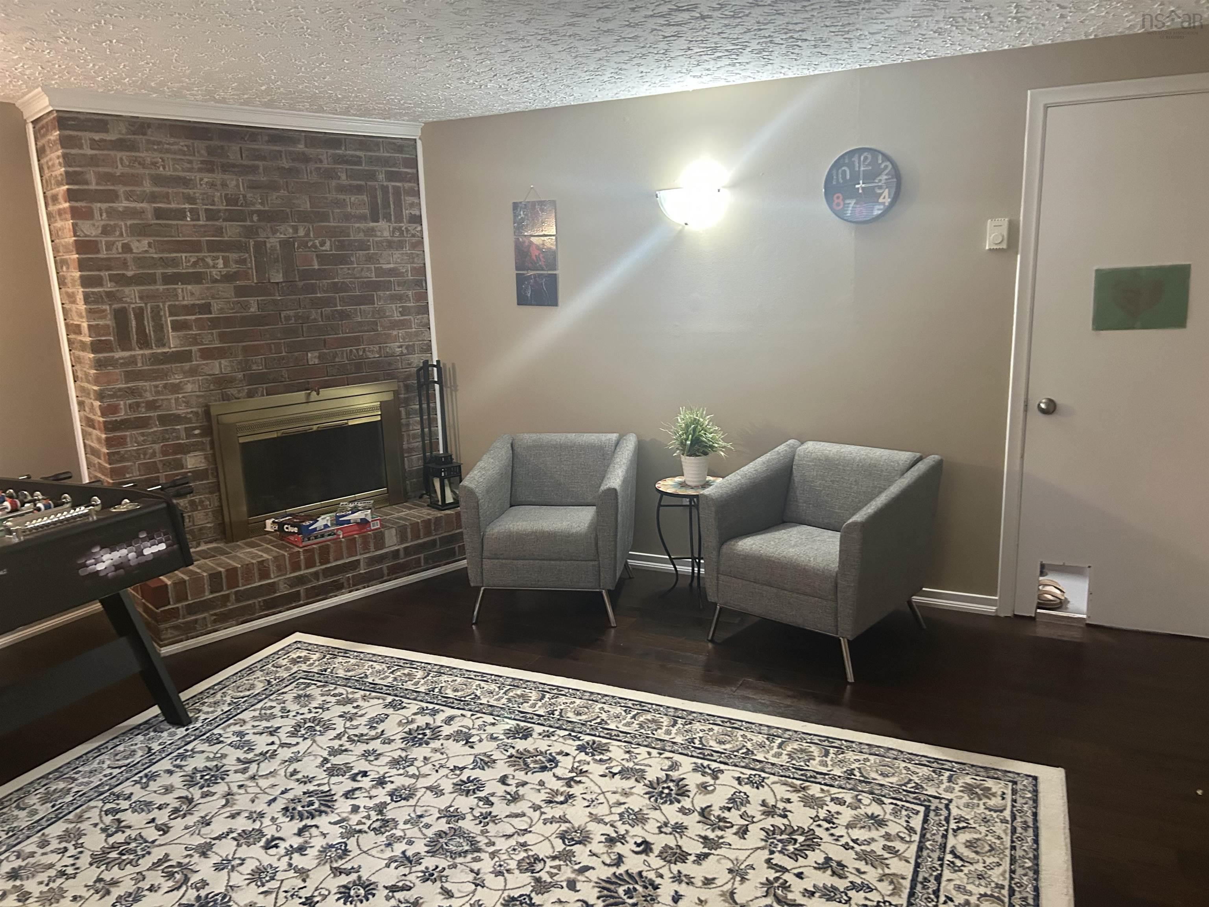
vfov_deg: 53.1
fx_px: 908
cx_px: 604
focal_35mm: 26
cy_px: 454
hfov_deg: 67.3
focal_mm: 5.7
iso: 500
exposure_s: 1/60
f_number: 1.5
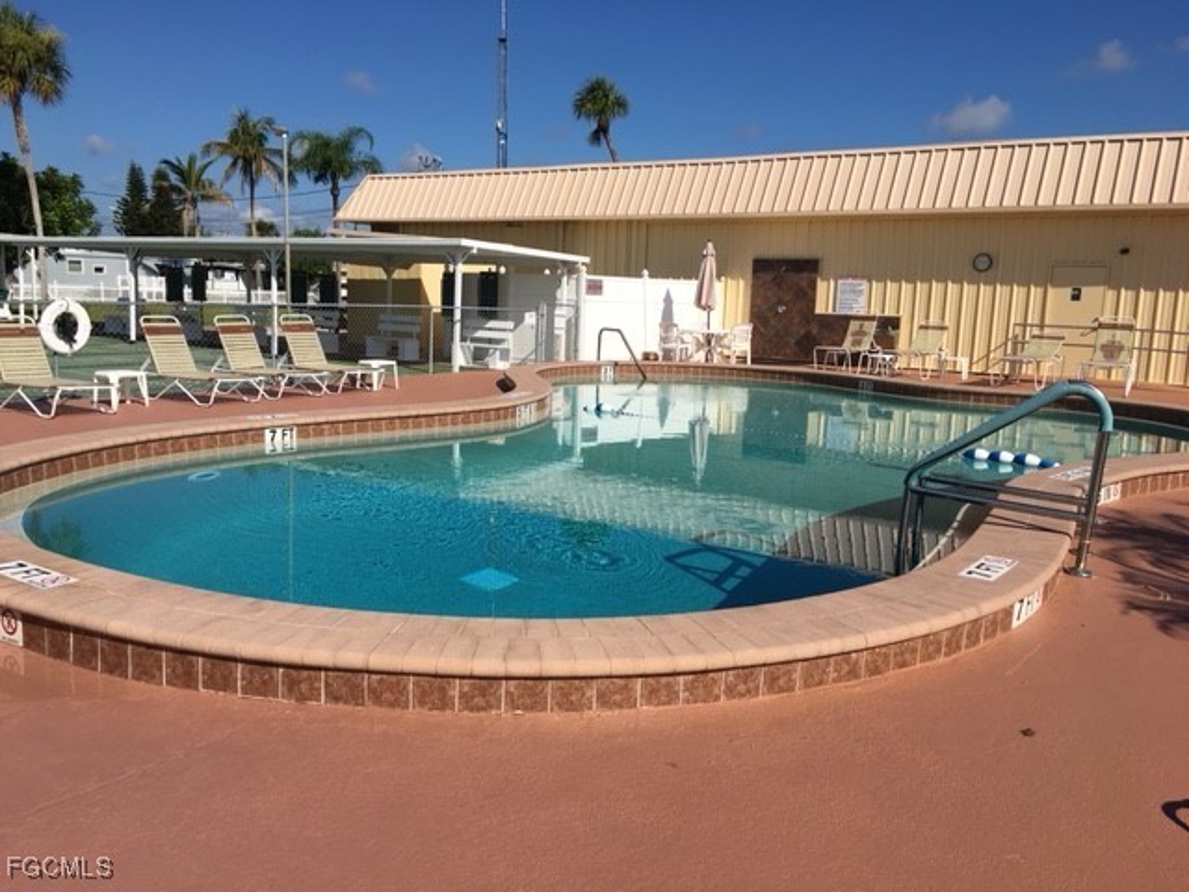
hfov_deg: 61.7
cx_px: 594
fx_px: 996
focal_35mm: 29
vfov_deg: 48.2
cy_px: 446
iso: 25
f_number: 2.2
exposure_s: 1/3344
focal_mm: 4.15
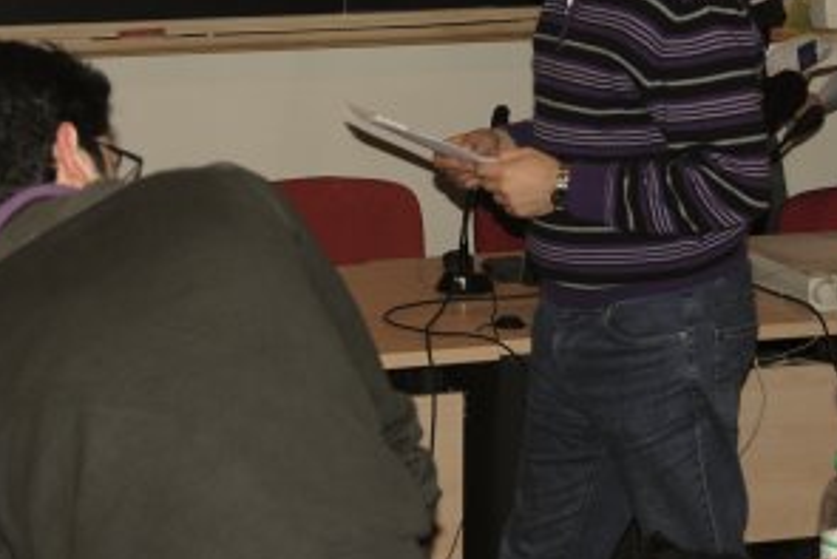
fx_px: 2605
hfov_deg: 18.3
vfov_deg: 12.2
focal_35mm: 112
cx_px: 428
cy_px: 54
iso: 100
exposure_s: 1/60
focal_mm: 40
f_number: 4.5
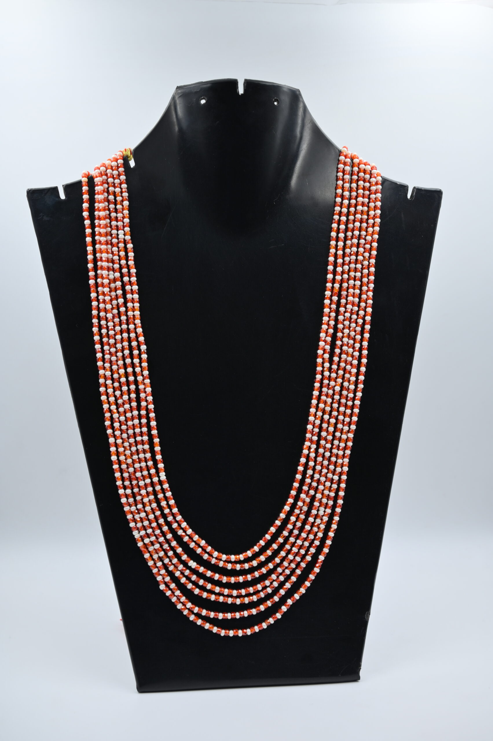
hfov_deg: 27.5
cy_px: 370
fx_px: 1008
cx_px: 246
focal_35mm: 49
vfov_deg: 40.4
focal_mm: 49
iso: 200
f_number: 6.3
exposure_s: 1/125
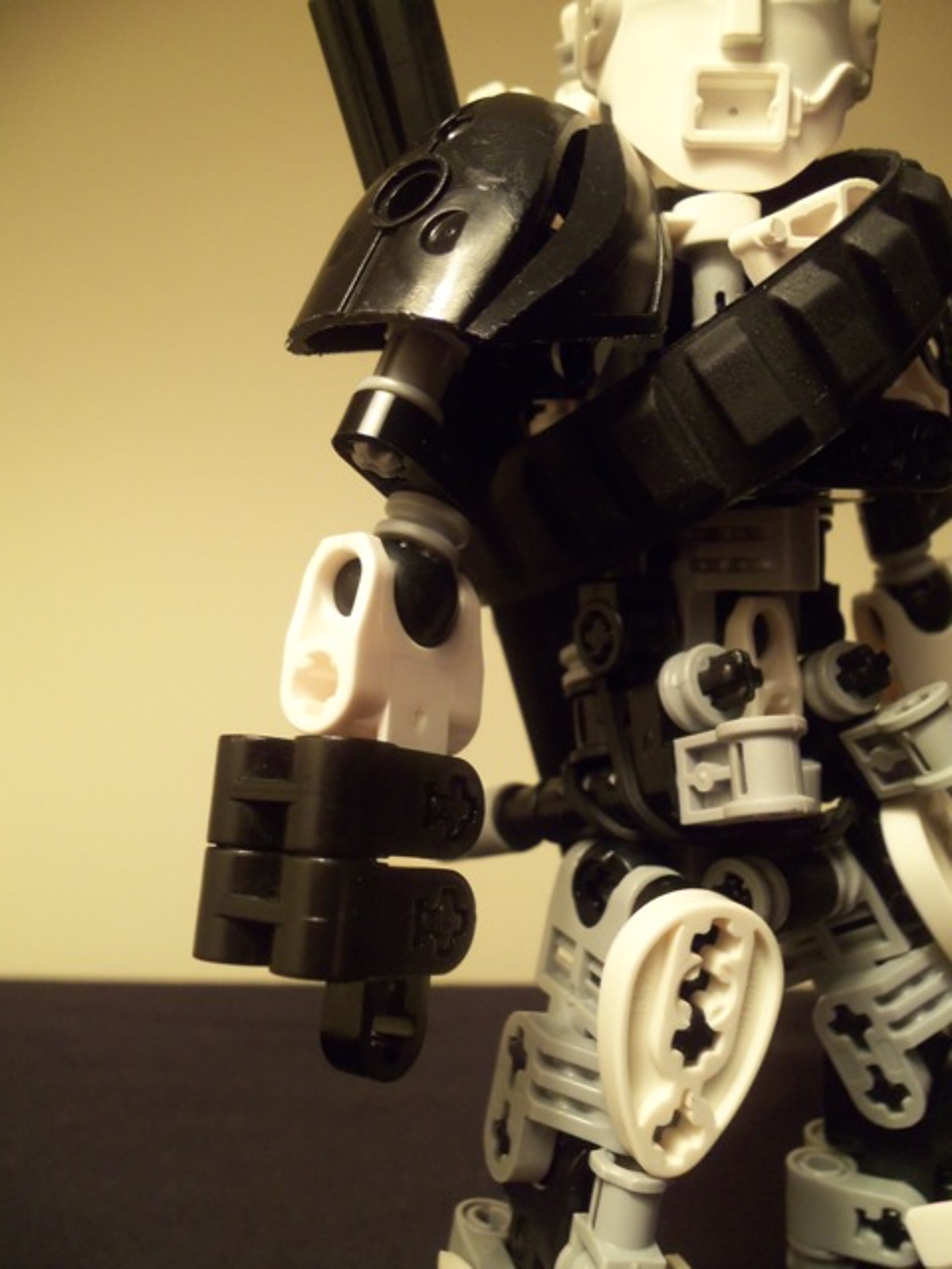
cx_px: 476
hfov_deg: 48.2
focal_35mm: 29
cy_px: 634
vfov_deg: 61.7
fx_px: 1063
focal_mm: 5.2
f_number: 3.4
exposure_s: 1/30
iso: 200
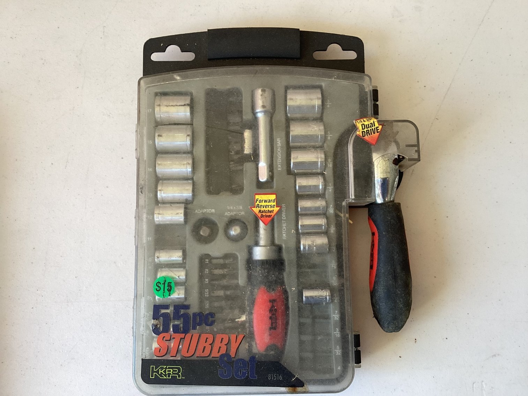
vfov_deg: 45.4
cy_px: 198
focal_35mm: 31
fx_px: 473
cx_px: 264
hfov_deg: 58.3
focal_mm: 3.3
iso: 64
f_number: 2.4
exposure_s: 1/100
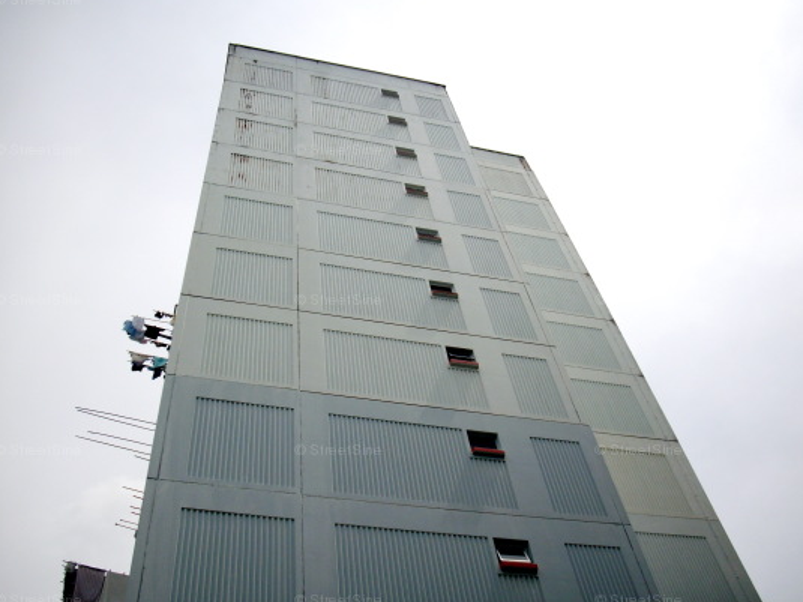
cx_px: 407
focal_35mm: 38
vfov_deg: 37.7
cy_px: 302
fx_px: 881
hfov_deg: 49.0
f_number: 5.6
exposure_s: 1/1000
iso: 80
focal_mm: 6.2
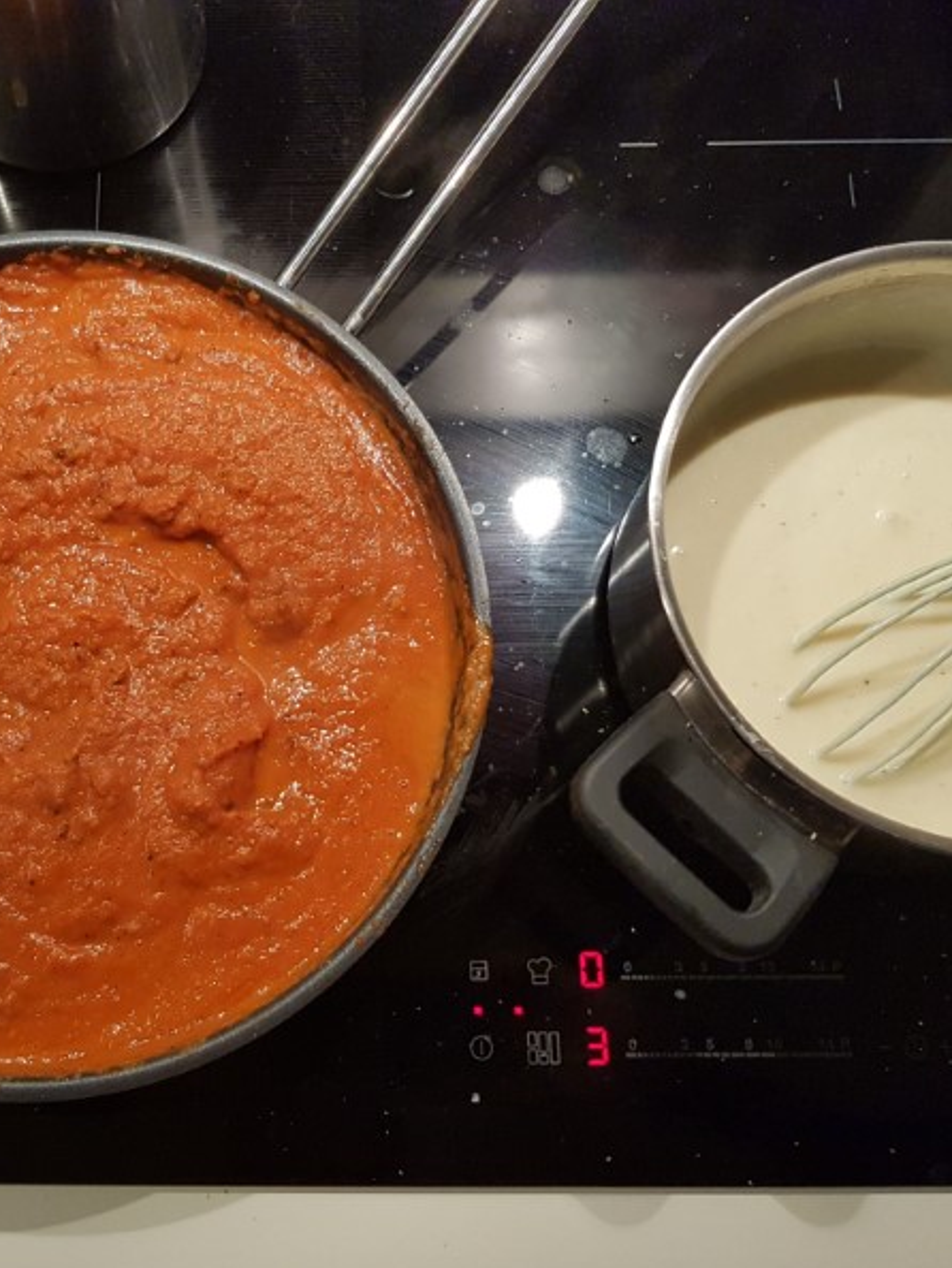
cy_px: 638
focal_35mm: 35
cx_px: 273
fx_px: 1282
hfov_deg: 39.9
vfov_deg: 52.6
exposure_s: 1/50
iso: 160
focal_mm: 4.2
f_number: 1.7
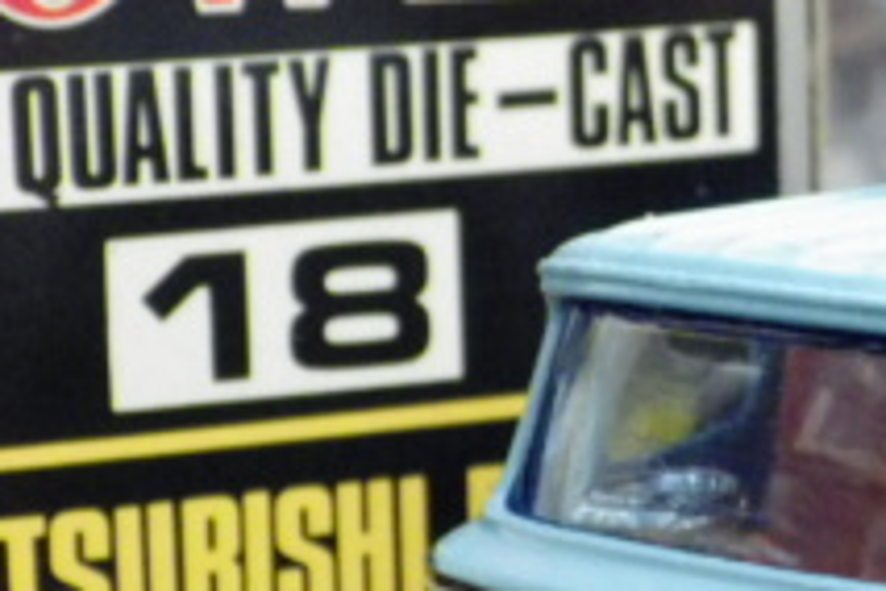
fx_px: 4528
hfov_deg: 11.0
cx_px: 994
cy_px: 300
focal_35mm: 184
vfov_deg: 7.5
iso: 1000
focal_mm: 10.7
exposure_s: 1/25
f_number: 4
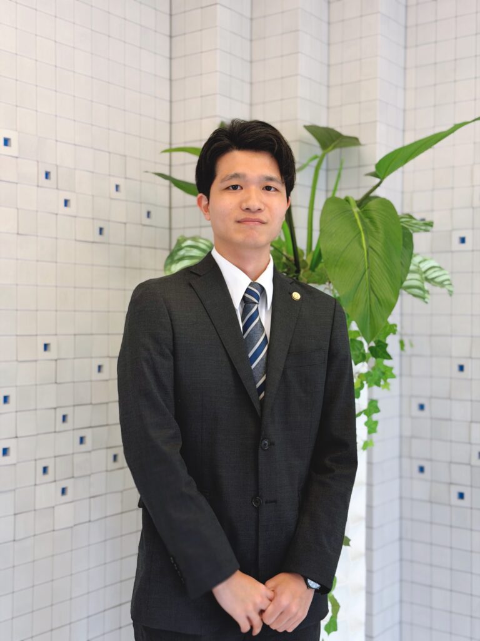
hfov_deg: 30.3
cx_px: 240
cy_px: 320
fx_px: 887
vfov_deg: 39.7
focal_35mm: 48
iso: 200
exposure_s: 1/50
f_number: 1.78
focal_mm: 6.76
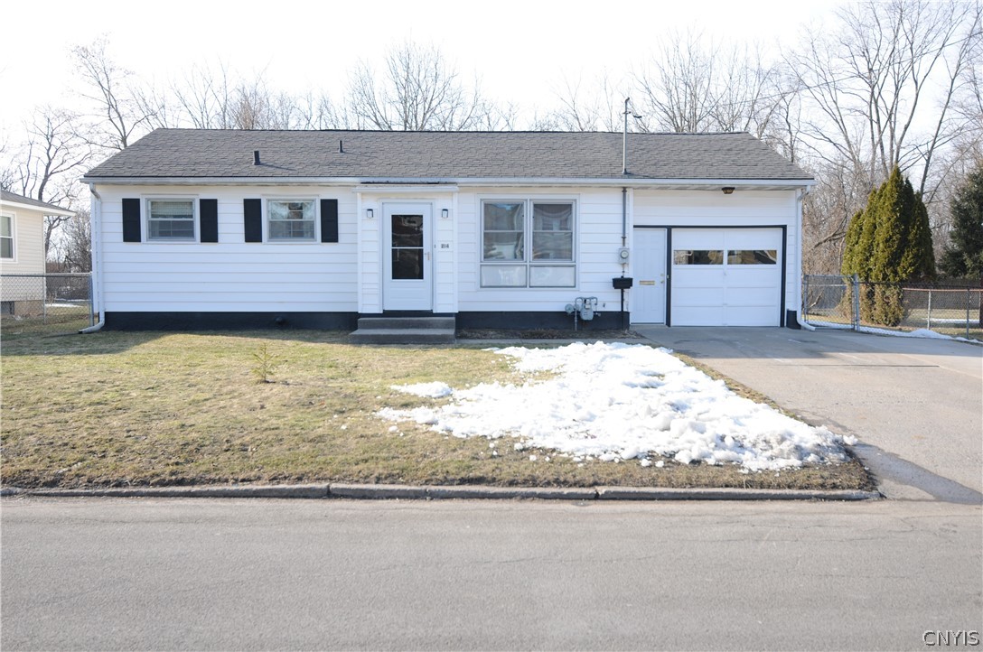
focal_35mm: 30
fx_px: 818
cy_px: 326
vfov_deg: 43.5
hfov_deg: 62.0
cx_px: 492
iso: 320
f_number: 4
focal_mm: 20
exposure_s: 1/1000
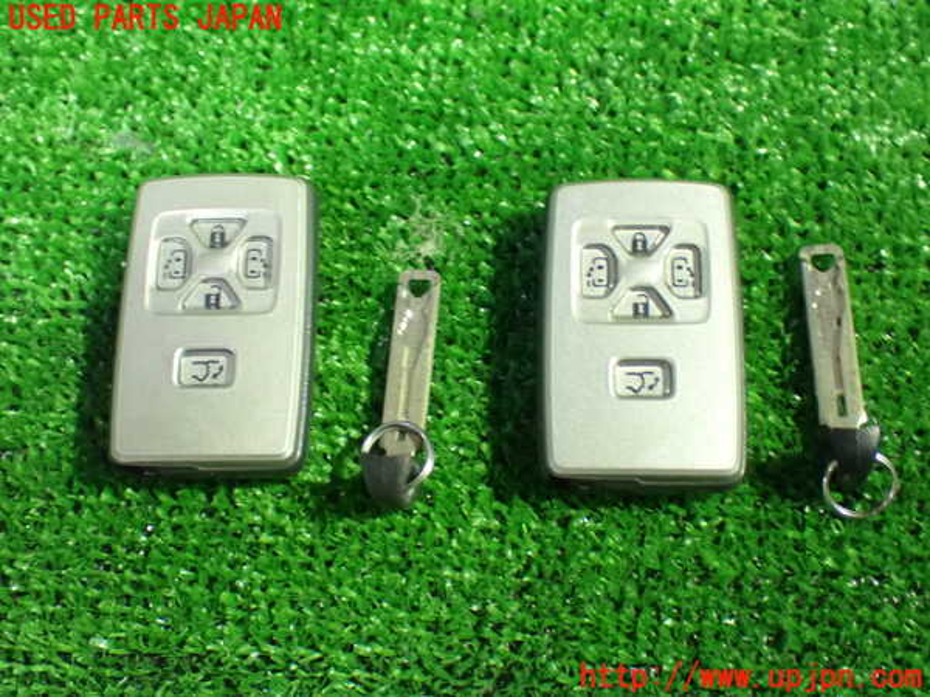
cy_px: 348
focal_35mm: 47
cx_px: 465
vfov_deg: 30.9
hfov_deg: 40.4
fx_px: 1263
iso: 1600
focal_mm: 8.4
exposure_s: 1/25
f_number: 3.1
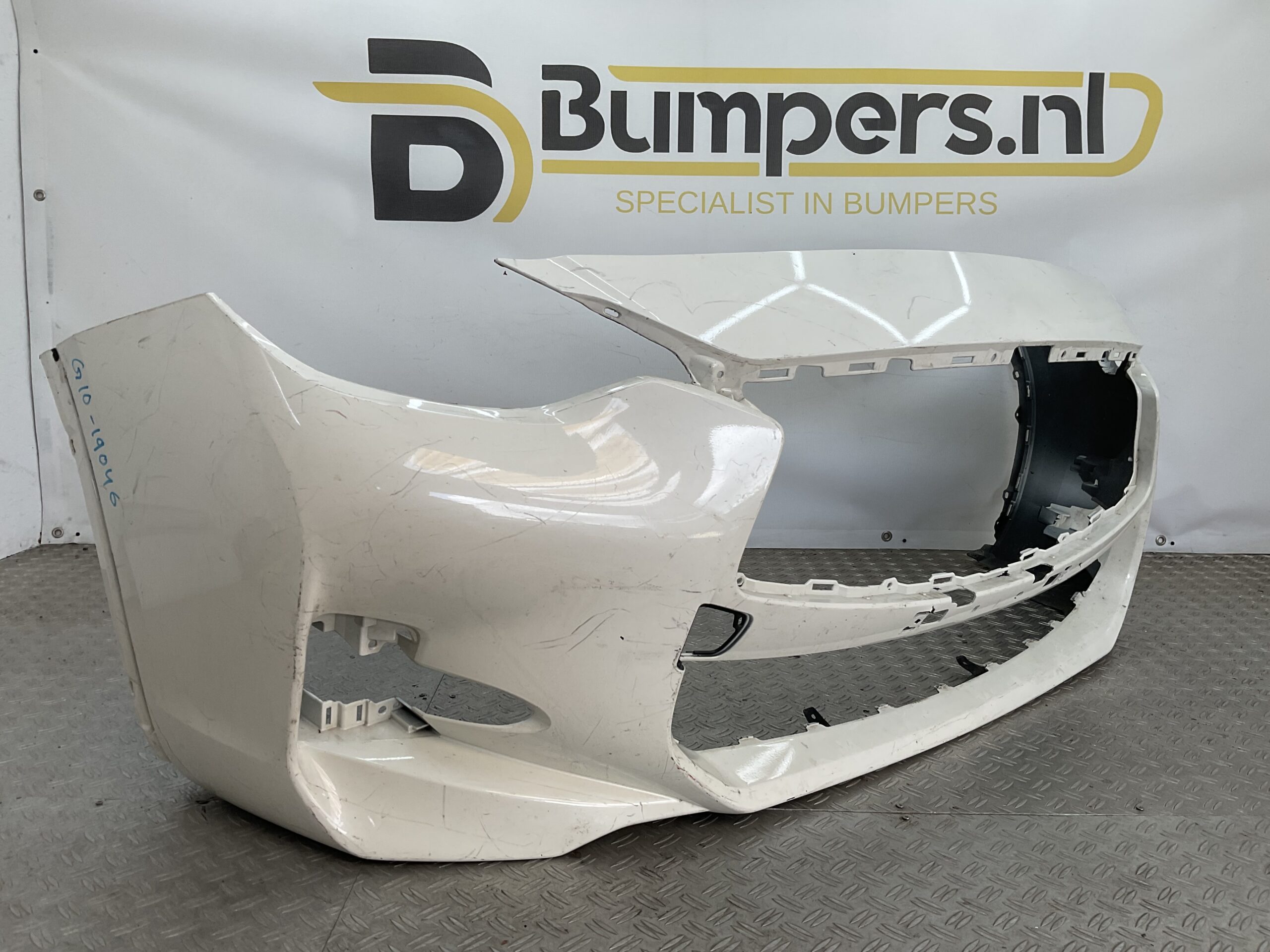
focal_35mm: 29
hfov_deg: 61.7
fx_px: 1064
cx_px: 635
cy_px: 476
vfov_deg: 48.2
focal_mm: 3
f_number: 1.8
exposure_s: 1/295
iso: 16
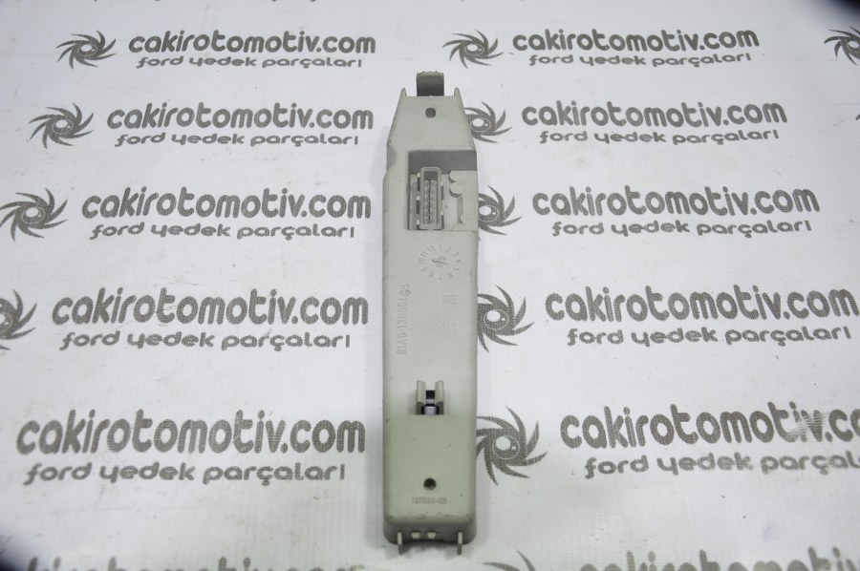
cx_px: 430
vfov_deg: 35.4
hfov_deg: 51.3
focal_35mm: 38
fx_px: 895
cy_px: 286
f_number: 5
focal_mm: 25
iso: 200
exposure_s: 1/40
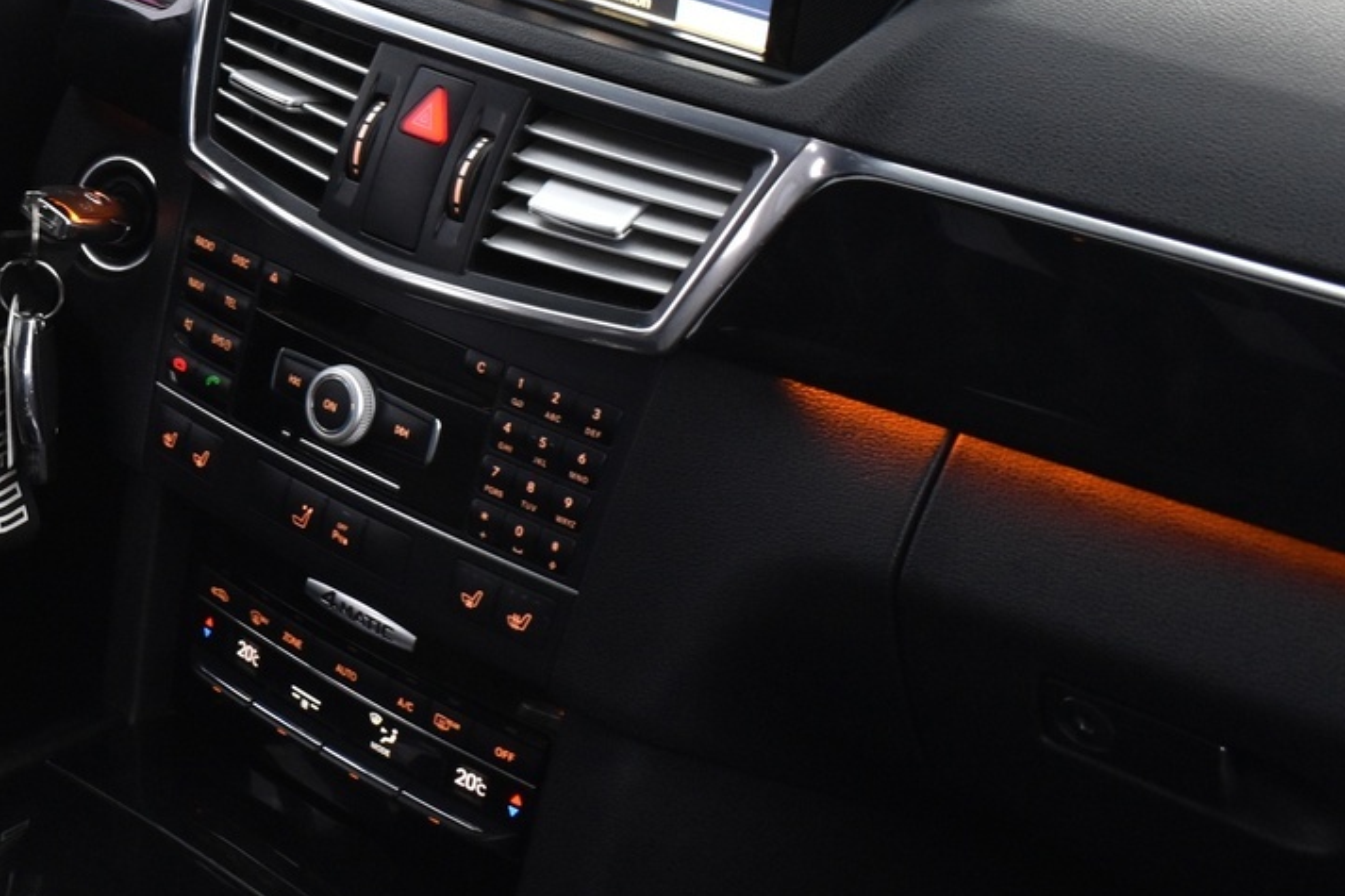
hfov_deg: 25.1
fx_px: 2801
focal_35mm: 75
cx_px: -134
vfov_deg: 18.2
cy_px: 398
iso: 1250
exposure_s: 1/6
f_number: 5.6
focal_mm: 22
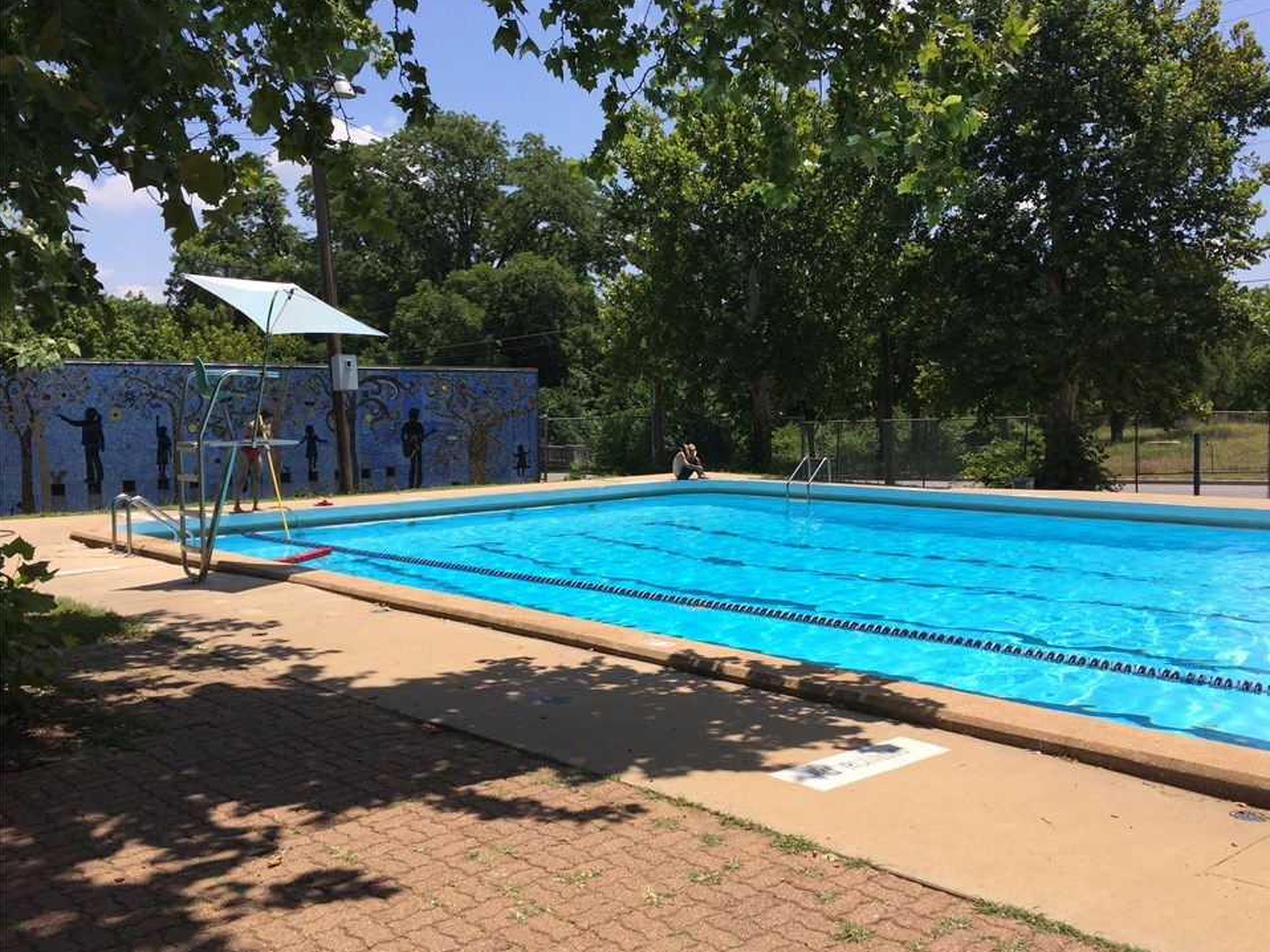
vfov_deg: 45.4
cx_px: 676
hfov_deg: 58.3
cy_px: 484
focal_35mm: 31
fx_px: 1137
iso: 32
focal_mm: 4.15
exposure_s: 1/2160
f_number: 2.2
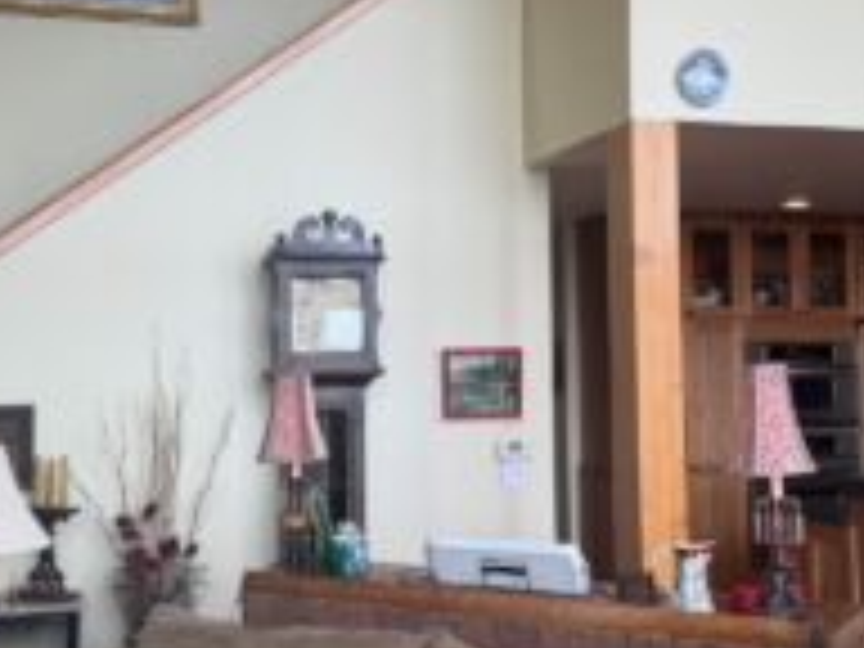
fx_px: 1248
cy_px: 266
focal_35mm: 50
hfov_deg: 38.2
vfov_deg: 29.1
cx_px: 428
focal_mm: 6.76
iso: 80
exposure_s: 1/448
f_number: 1.78
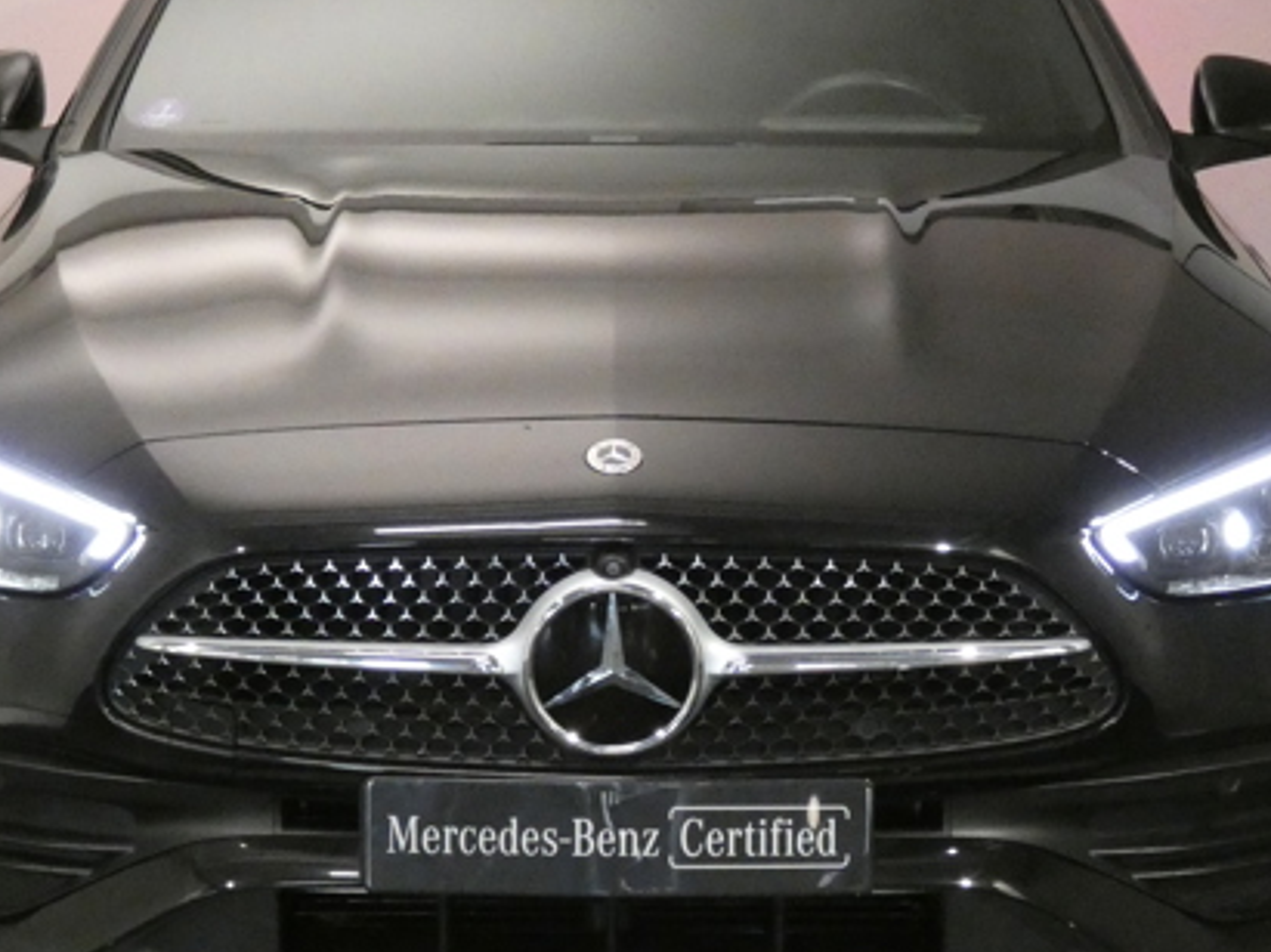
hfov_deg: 18.4
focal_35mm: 107
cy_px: 513
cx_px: 615
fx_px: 3928
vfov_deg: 13.8
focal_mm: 9.9
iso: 1600
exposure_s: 1/80
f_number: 4
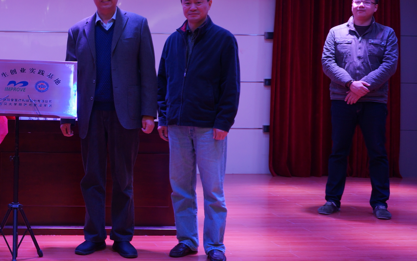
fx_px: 705
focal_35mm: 62
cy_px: 101
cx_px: 35
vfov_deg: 20.9
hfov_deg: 31.3
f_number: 4
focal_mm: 22
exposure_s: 1/50
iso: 200
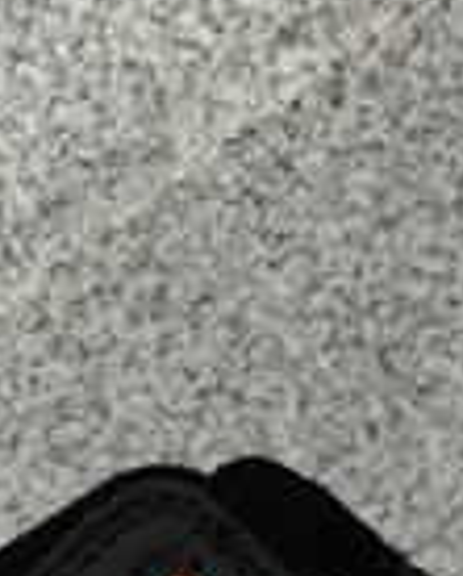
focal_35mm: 197
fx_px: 3363
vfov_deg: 9.6
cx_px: 826
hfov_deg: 7.6
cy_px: 741
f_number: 2.4
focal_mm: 3.3
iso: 25
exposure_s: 1/162
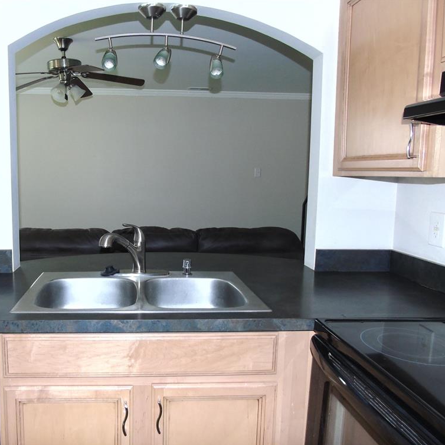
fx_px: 436
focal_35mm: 30
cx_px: 153
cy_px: 225
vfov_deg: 54.0
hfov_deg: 53.1
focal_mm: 4.4
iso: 200
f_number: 3.4
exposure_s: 1/30
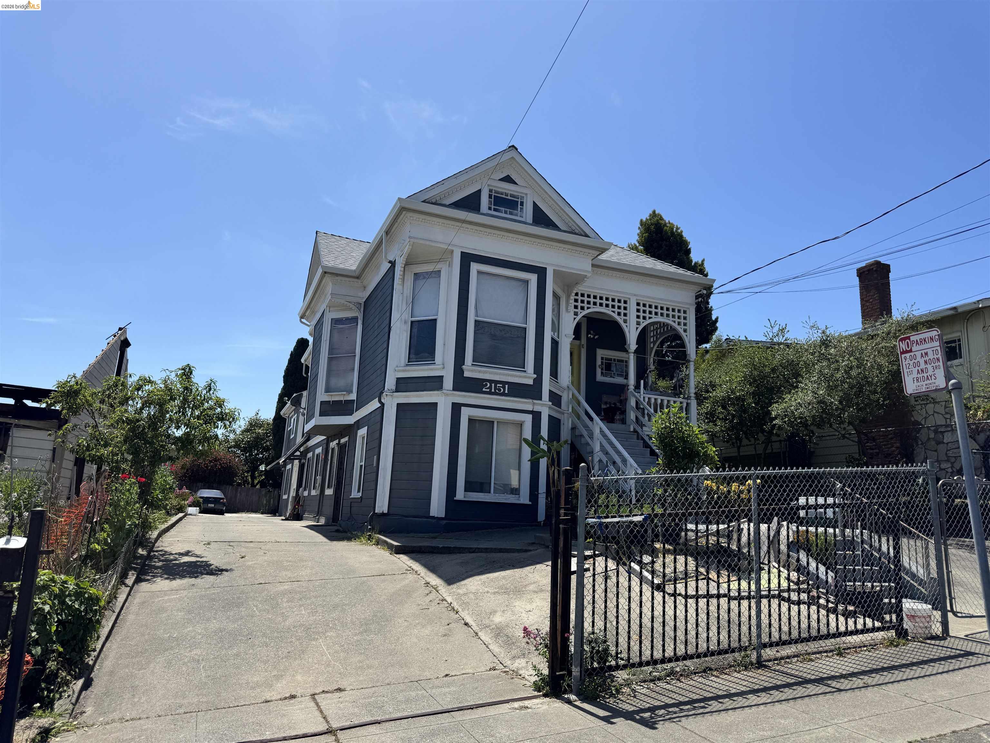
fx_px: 686
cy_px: 372
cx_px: 495
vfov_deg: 56.8
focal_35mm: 24
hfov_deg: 71.6
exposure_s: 1/5814
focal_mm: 6.76
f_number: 1.78
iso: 80
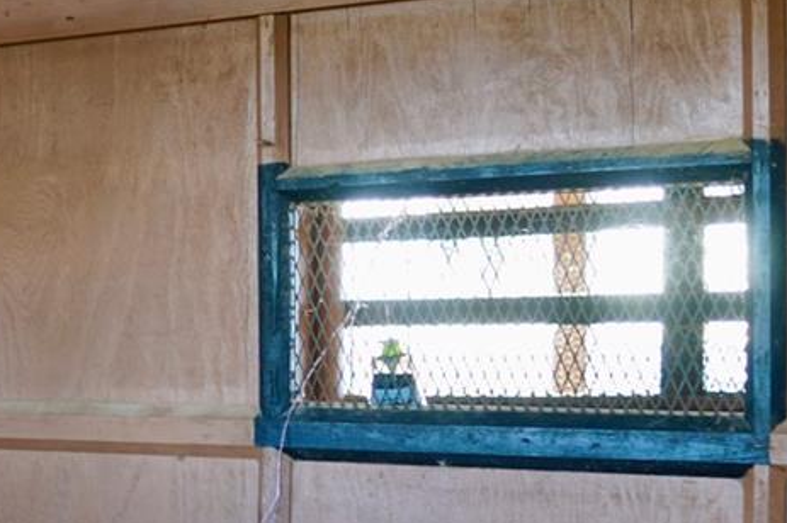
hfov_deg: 22.9
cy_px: 351
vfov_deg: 16.4
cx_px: -105
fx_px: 1813
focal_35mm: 83
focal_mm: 16
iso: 100
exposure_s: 1/30
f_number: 1.4
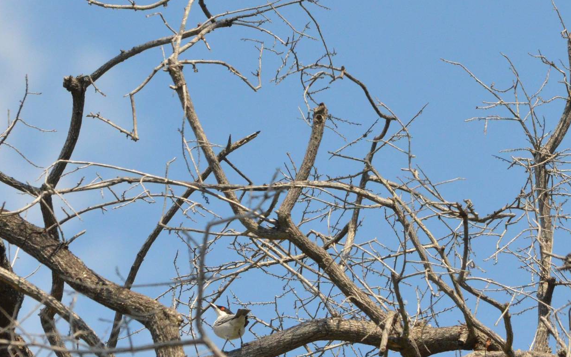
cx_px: 282
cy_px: 230
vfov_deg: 1.5
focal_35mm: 896
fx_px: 13942
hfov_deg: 2.3
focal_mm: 450
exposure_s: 1/2500
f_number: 13
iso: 2500
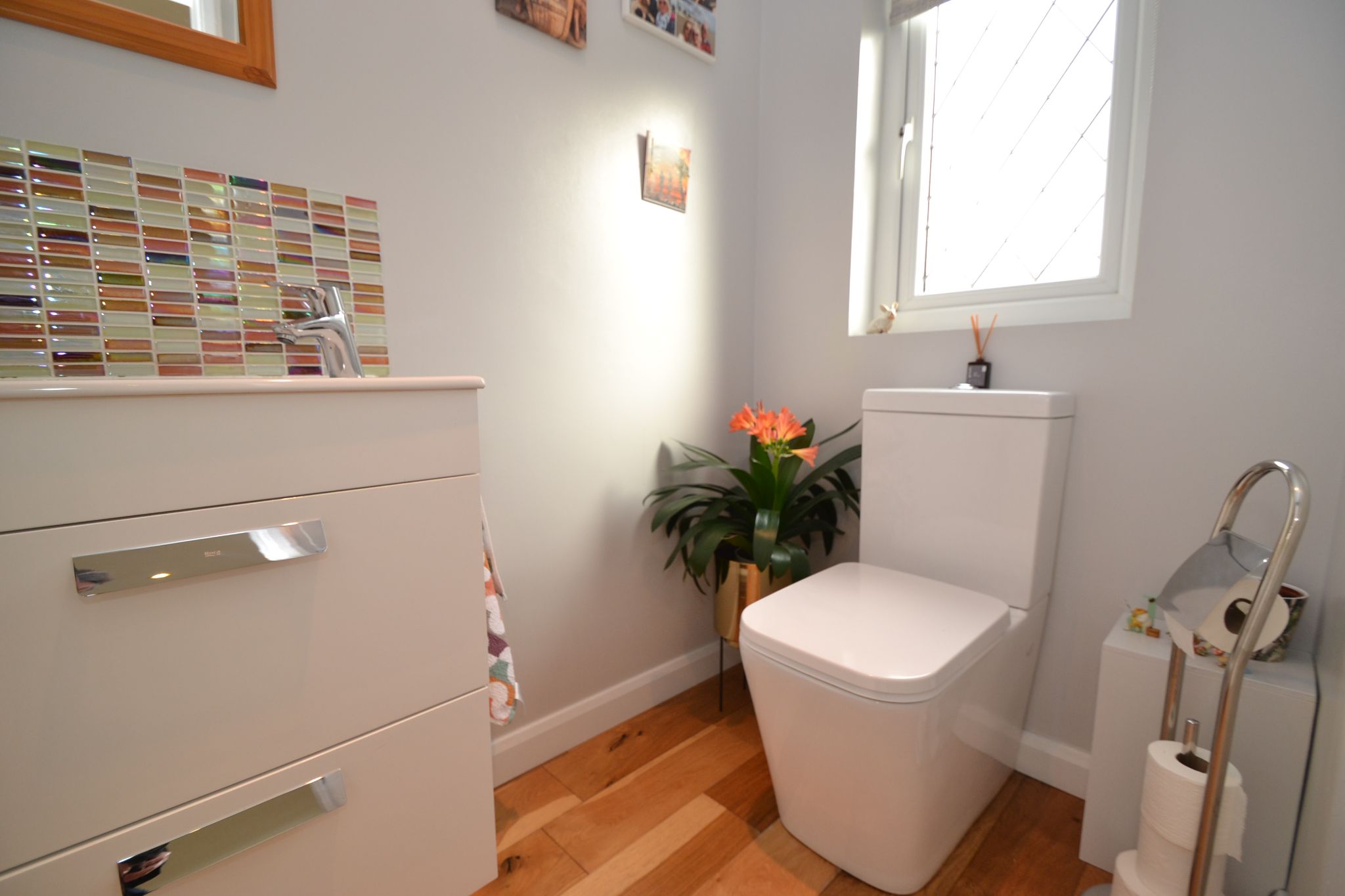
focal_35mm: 15
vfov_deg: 77.3
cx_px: 672
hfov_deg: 100.4
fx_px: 560
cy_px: 448
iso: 400
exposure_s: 1/60
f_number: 4
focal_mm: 10
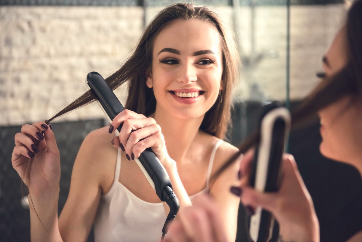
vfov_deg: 22.0
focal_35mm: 62
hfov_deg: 32.3
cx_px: 181
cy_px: 121
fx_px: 624
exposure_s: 1/200
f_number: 2.8
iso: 1250
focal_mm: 62
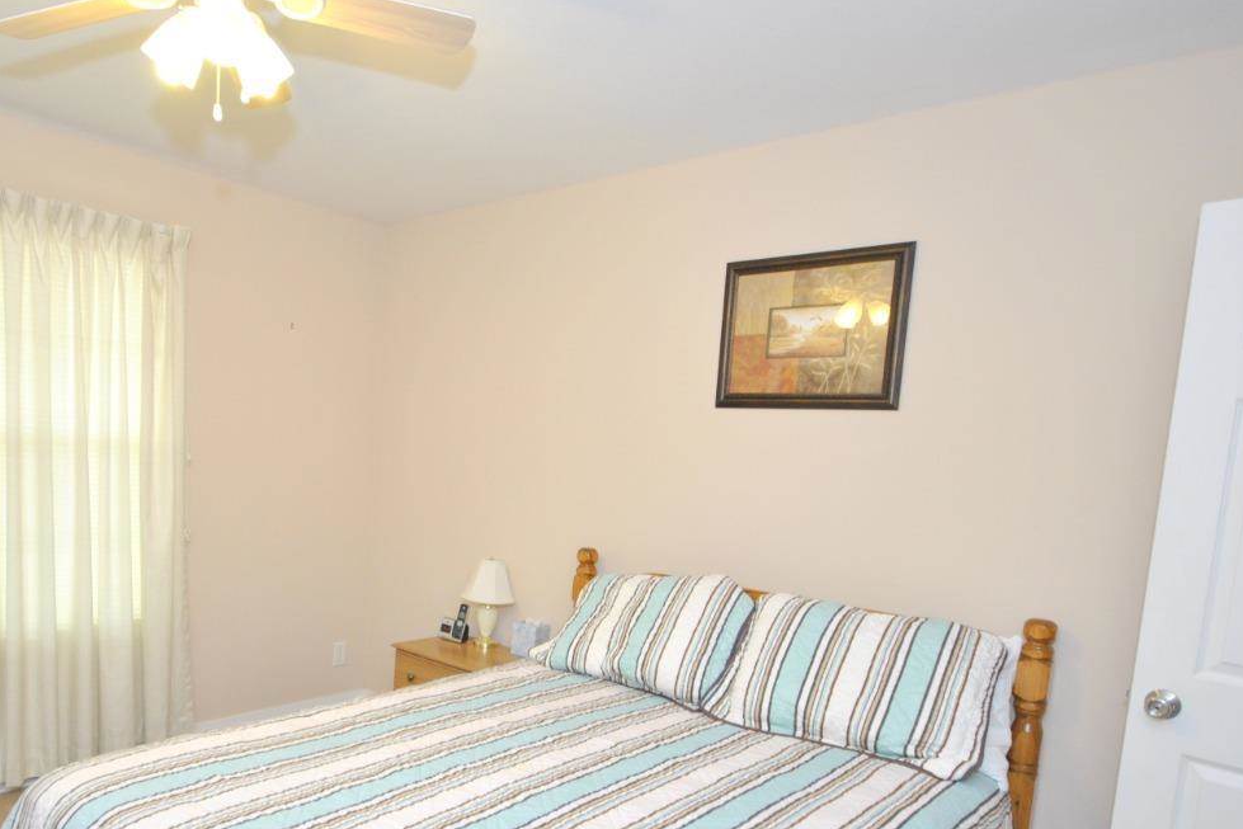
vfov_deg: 54.3
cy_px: 533
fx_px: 794
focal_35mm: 23
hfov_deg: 74.3
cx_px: 442
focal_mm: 10
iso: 400
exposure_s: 1/30
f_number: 4
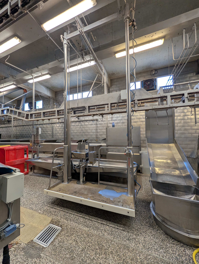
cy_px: 132
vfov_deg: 110.5
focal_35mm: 12
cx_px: 100
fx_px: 92
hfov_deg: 94.6
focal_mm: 2.02
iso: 109
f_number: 1.7
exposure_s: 1/100
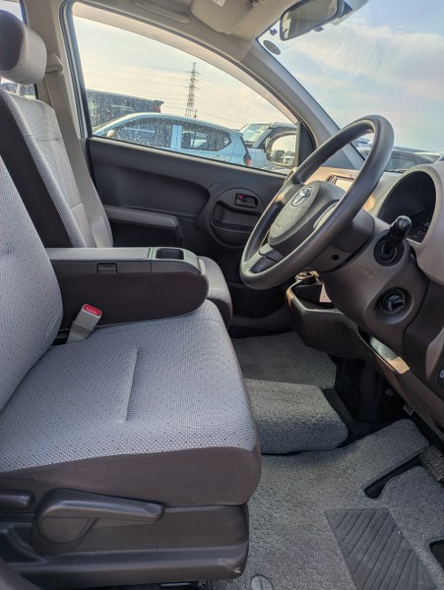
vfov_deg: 69.3
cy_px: 295
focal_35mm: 25
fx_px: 427
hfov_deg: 54.9
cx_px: 222
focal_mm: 5.43
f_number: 1.89
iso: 34
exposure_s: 1/1127
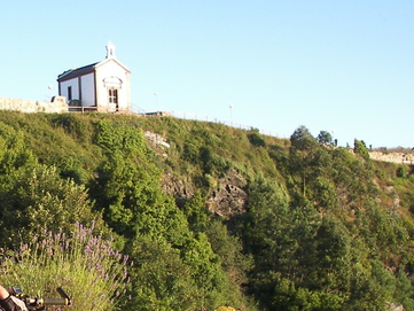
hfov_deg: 23.8
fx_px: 945
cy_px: 254
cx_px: 11
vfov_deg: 18.5
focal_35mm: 79
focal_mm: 6
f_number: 2.8
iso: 50
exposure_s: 1/160
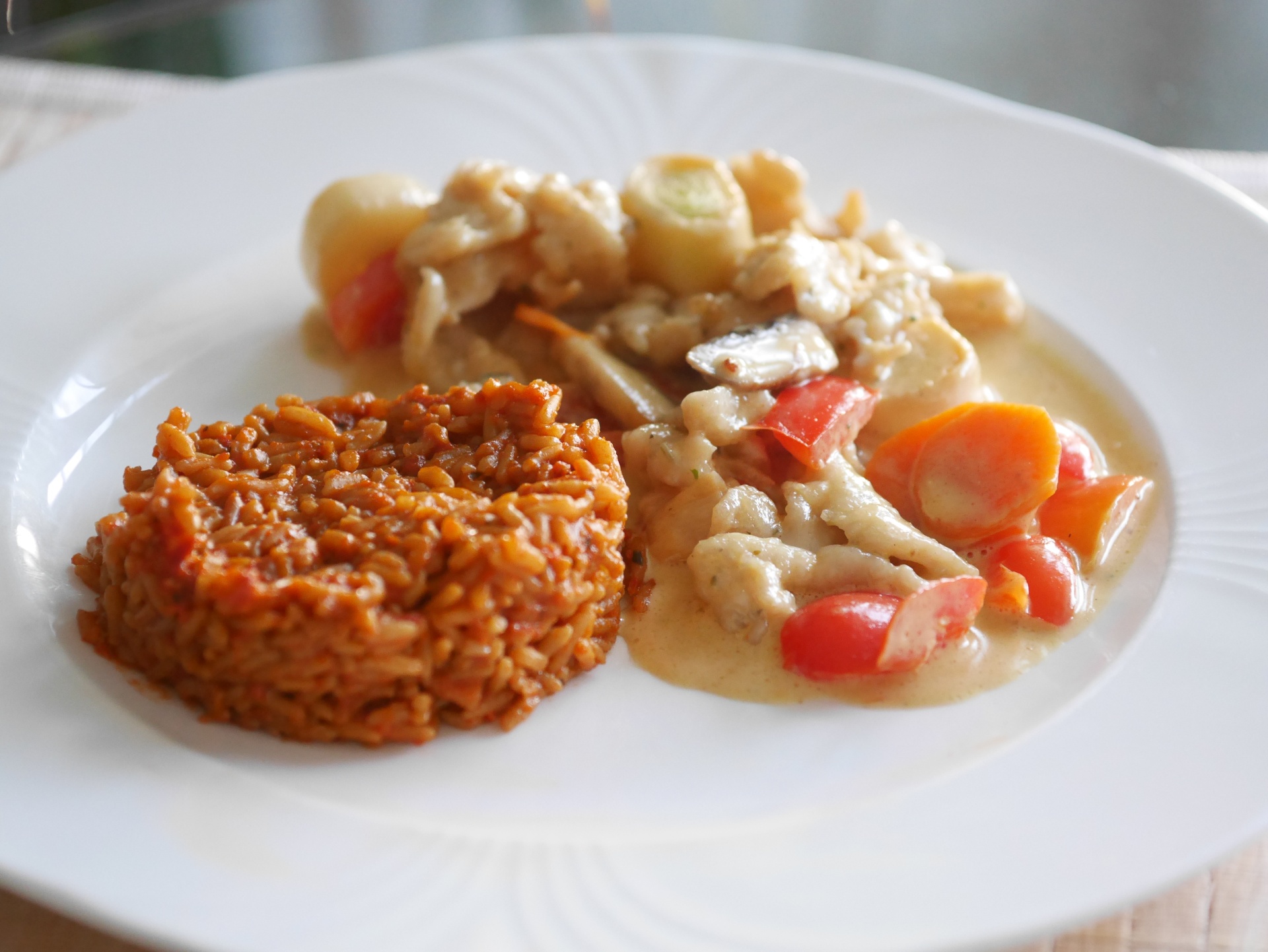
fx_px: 4398
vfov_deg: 12.4
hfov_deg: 16.4
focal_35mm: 120
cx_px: 634
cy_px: 476
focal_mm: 60
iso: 1600
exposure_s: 1/125
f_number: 2.8
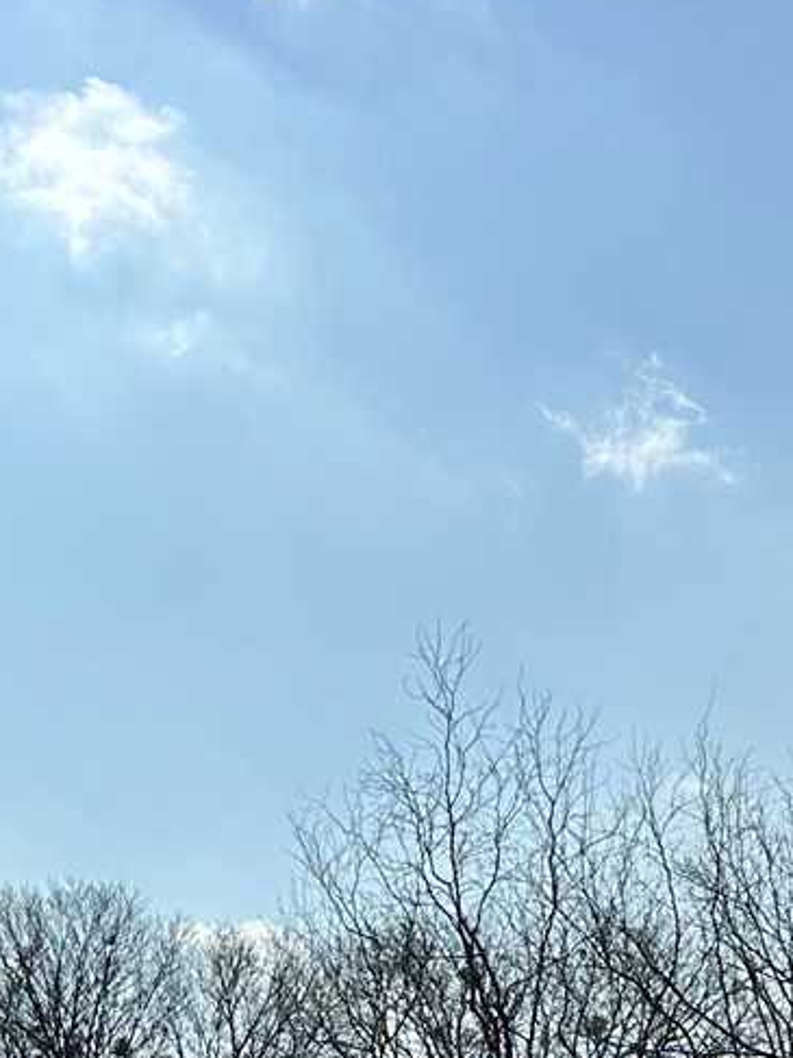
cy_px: 1575
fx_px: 3086
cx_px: 274
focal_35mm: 101
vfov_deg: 17.5
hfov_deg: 14.6
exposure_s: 1/12048
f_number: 1.78
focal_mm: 6.86
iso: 80
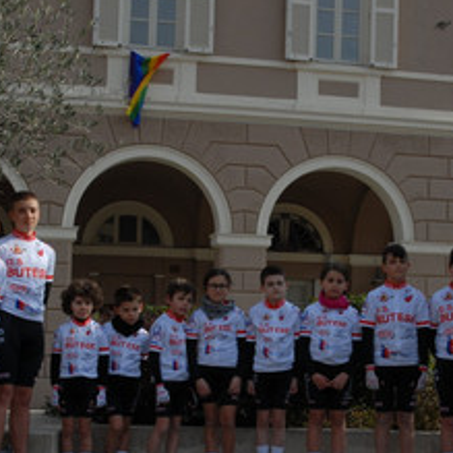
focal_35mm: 70
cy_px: 322
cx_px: 273
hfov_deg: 24.6
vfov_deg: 24.5
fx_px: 1036
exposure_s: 1/320
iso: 200
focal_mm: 24
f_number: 9
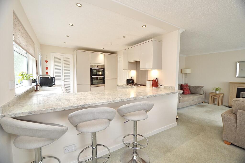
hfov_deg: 100.4
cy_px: 82
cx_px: 122
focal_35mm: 15
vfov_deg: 77.2
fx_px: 102
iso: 400
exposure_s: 1/80
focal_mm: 10
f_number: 4.5
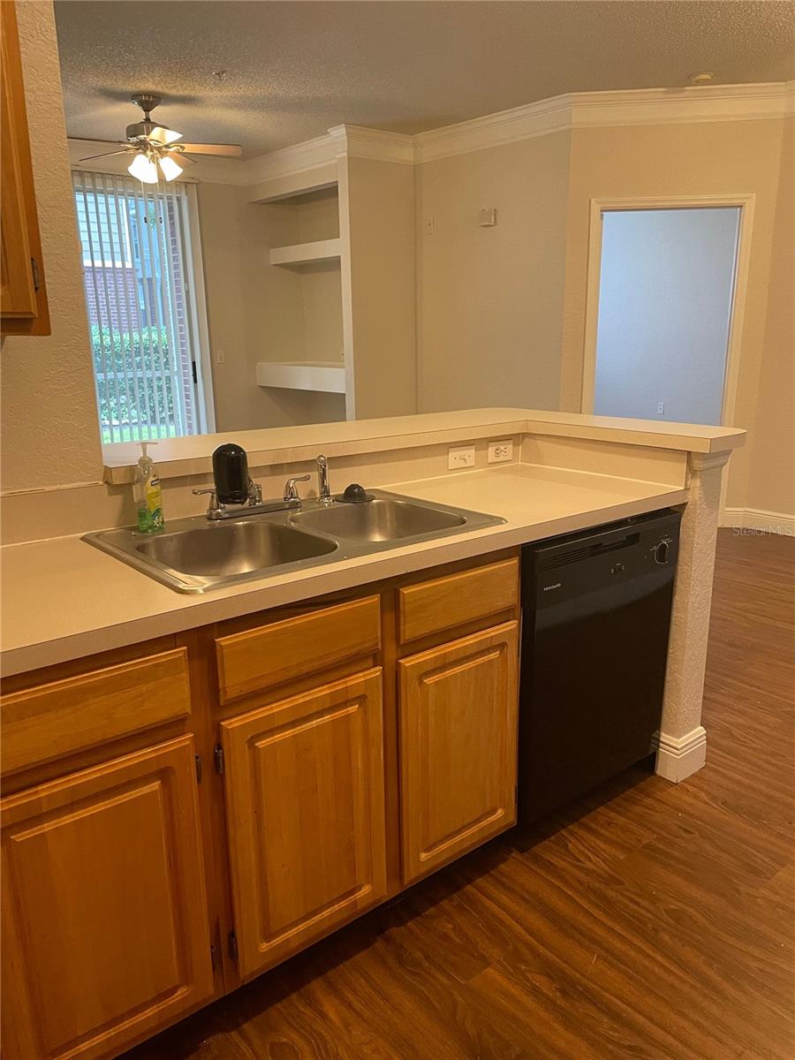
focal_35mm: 26
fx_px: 796
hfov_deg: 53.1
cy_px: 530
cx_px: 398
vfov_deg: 67.3
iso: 320
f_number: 1.6
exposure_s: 1/60
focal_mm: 4.2
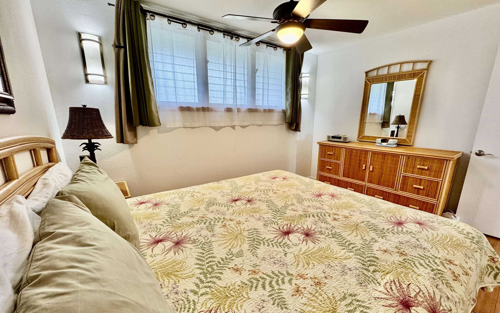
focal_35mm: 15
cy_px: 168
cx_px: 248
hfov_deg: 101.5
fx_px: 204
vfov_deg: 74.7
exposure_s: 1/120
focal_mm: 2.22
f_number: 2.2
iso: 250
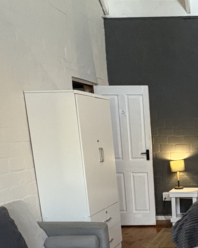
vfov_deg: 36.4
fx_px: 359
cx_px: 236
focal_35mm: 49
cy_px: 209
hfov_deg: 27.3
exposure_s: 1/60
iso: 400
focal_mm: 2.22
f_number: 2.2
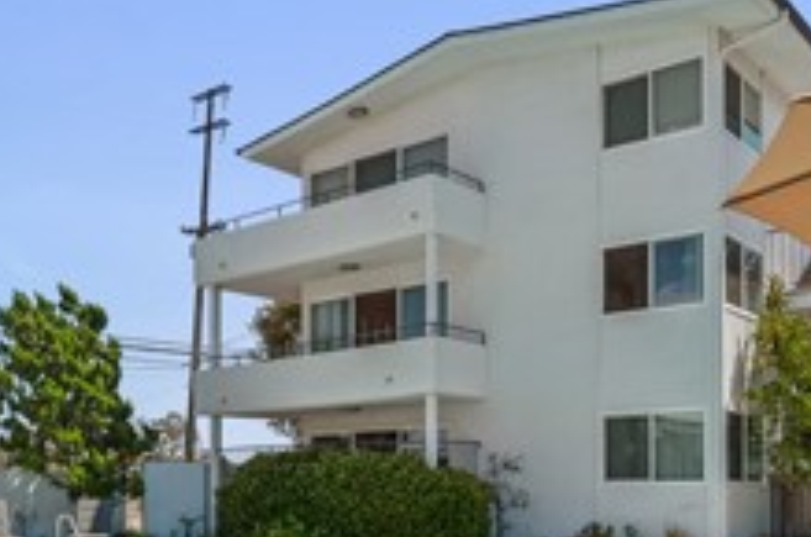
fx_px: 922
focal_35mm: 41
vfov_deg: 30.0
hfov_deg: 47.5
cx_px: 415
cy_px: 548
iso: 100
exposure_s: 1/320
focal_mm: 14
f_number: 9
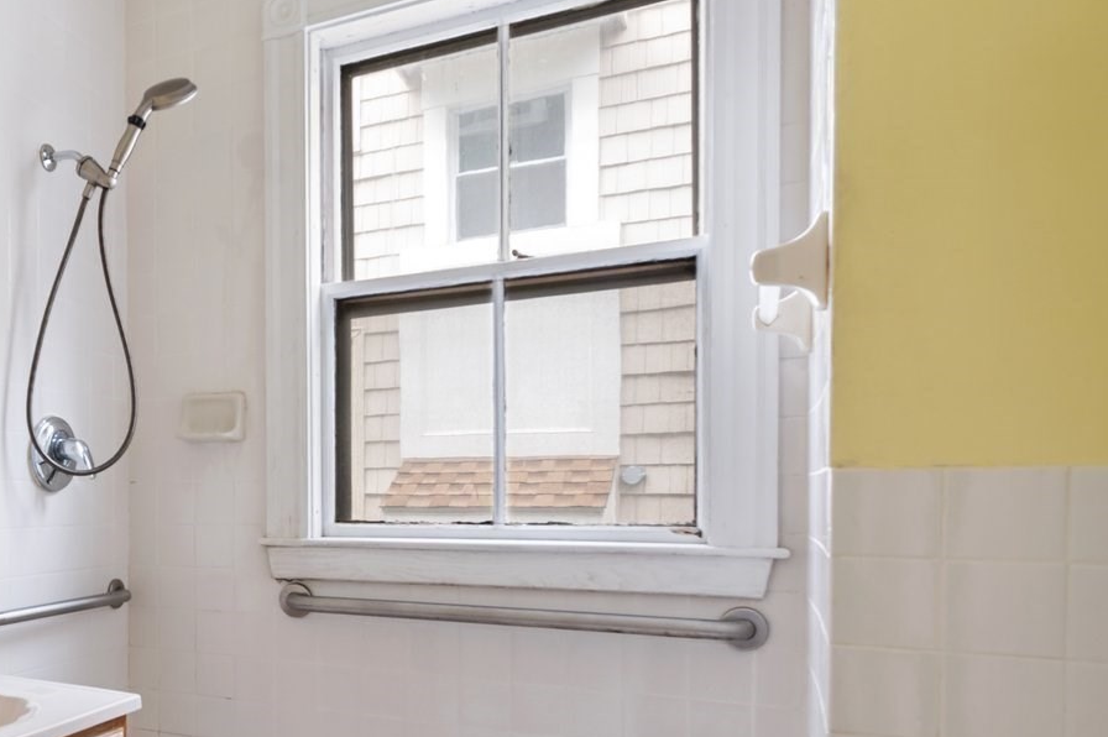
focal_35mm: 32
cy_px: 497
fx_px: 984
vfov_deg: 40.5
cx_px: 103
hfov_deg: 51.6
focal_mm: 14
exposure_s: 1/15
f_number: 7.1
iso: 400
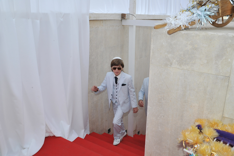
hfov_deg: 60.3
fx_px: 201
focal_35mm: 31
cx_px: 117
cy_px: 78
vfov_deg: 42.3
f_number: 11
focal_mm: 31
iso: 500
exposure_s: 1/250
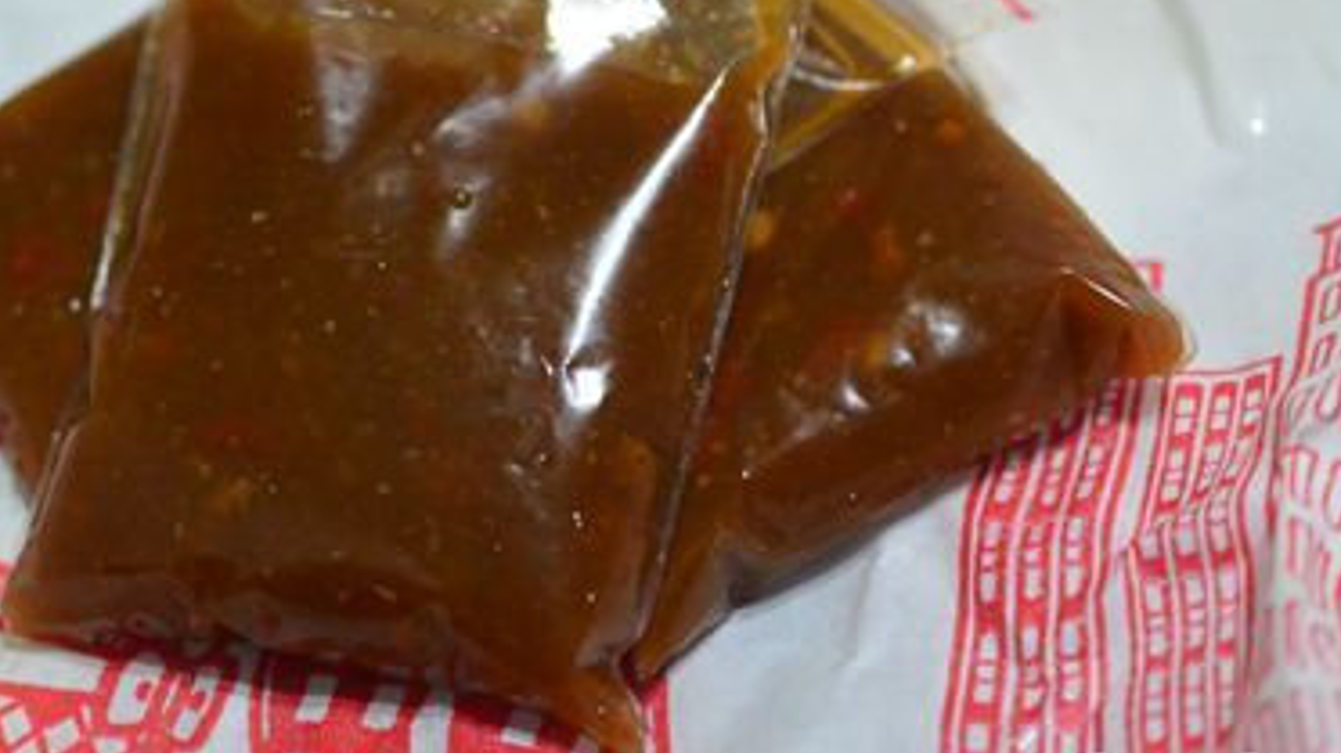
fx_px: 2453
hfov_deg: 30.4
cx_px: 490
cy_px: 229
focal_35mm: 69
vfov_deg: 17.4
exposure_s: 1/80
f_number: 1.8
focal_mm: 18.5
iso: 800
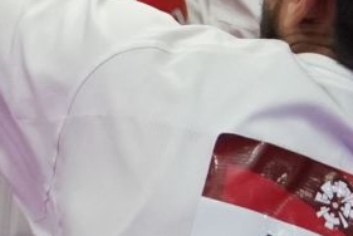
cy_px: 124
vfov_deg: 0.5
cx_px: 303
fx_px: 25295
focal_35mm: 2577
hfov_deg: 0.8
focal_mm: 269
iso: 2500
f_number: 4
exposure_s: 1/1000
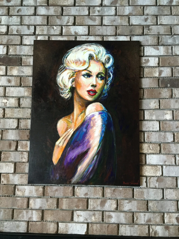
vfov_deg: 61.7
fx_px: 200
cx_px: 90
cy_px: 120
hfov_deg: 48.2
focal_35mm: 29
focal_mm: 4.15
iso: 250
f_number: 2.2
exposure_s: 1/30
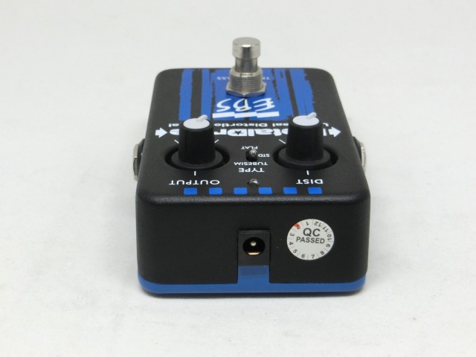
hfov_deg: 27.8
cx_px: 238
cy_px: 178
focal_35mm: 70
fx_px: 963
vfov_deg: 21.0
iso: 320
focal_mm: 12.4
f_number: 5.2
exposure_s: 1/125
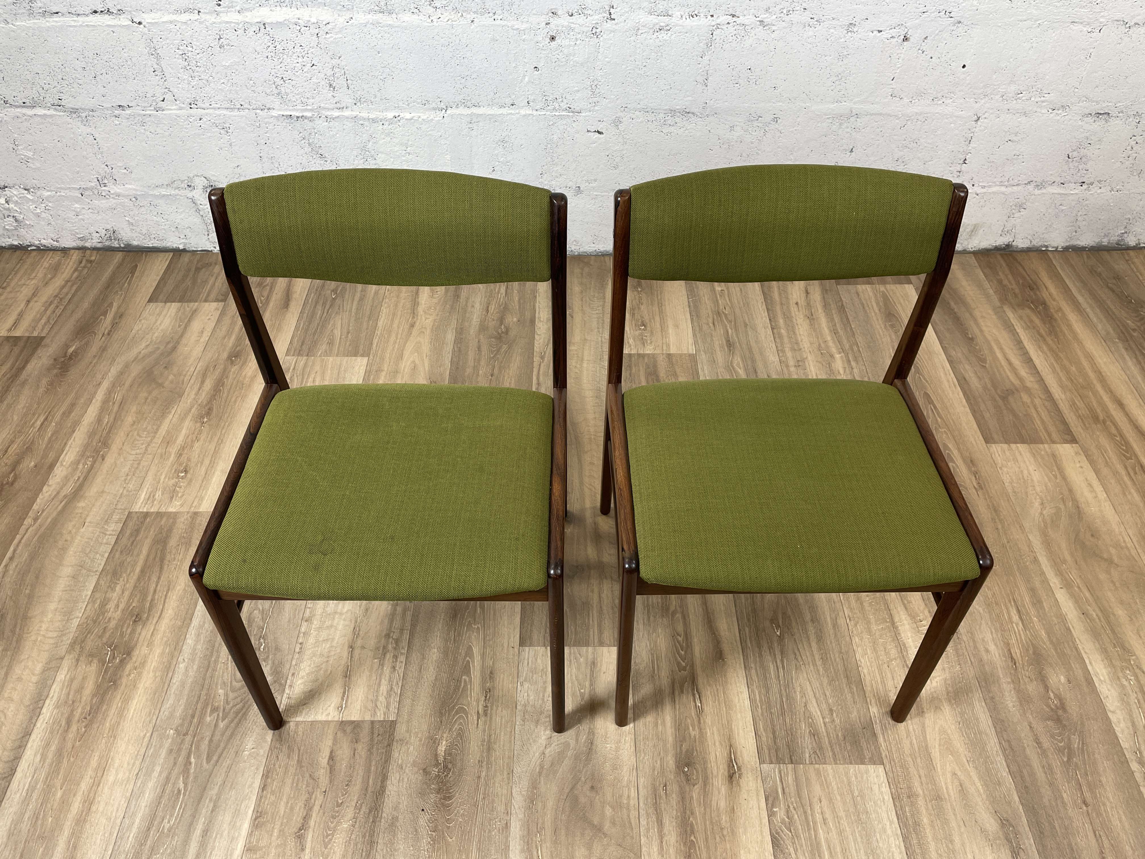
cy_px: 430
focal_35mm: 26
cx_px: 572
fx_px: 860
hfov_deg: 67.3
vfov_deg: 53.1
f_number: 1.6
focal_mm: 4.2
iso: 80
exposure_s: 1/100
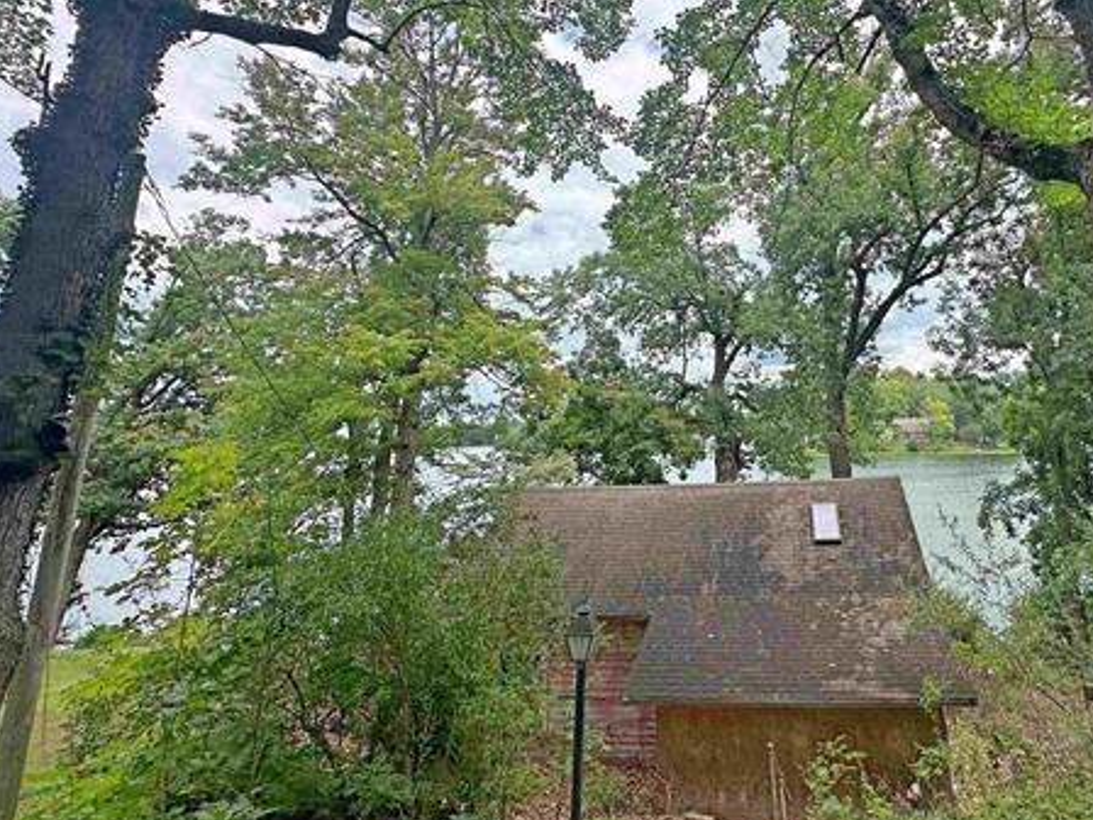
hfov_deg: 79.3
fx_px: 631
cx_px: 722
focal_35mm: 20
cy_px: 271
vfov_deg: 64.2
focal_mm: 2.22
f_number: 2.2
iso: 40
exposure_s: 1/1114
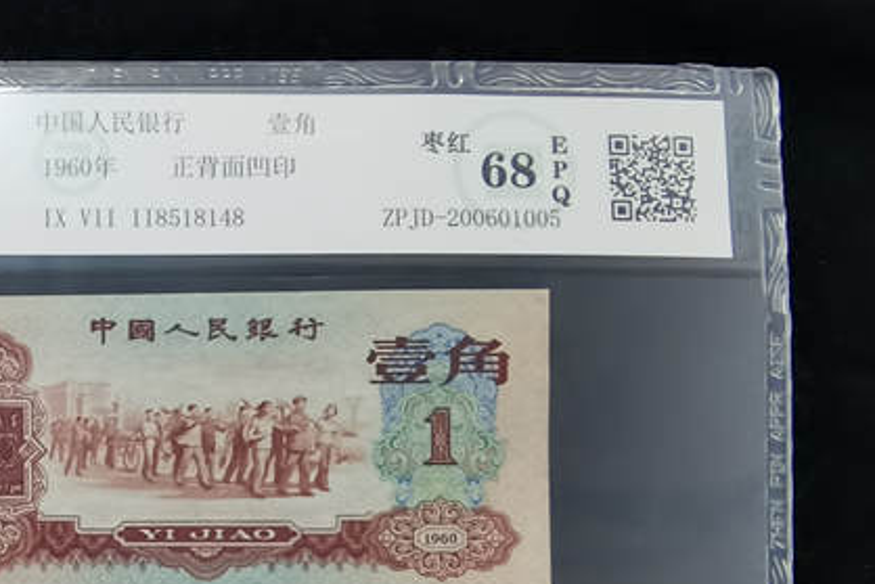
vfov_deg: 27.6
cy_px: 529
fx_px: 1143
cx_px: 224
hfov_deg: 40.8
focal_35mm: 47
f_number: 2.2
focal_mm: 2.26
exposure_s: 1/25
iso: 500
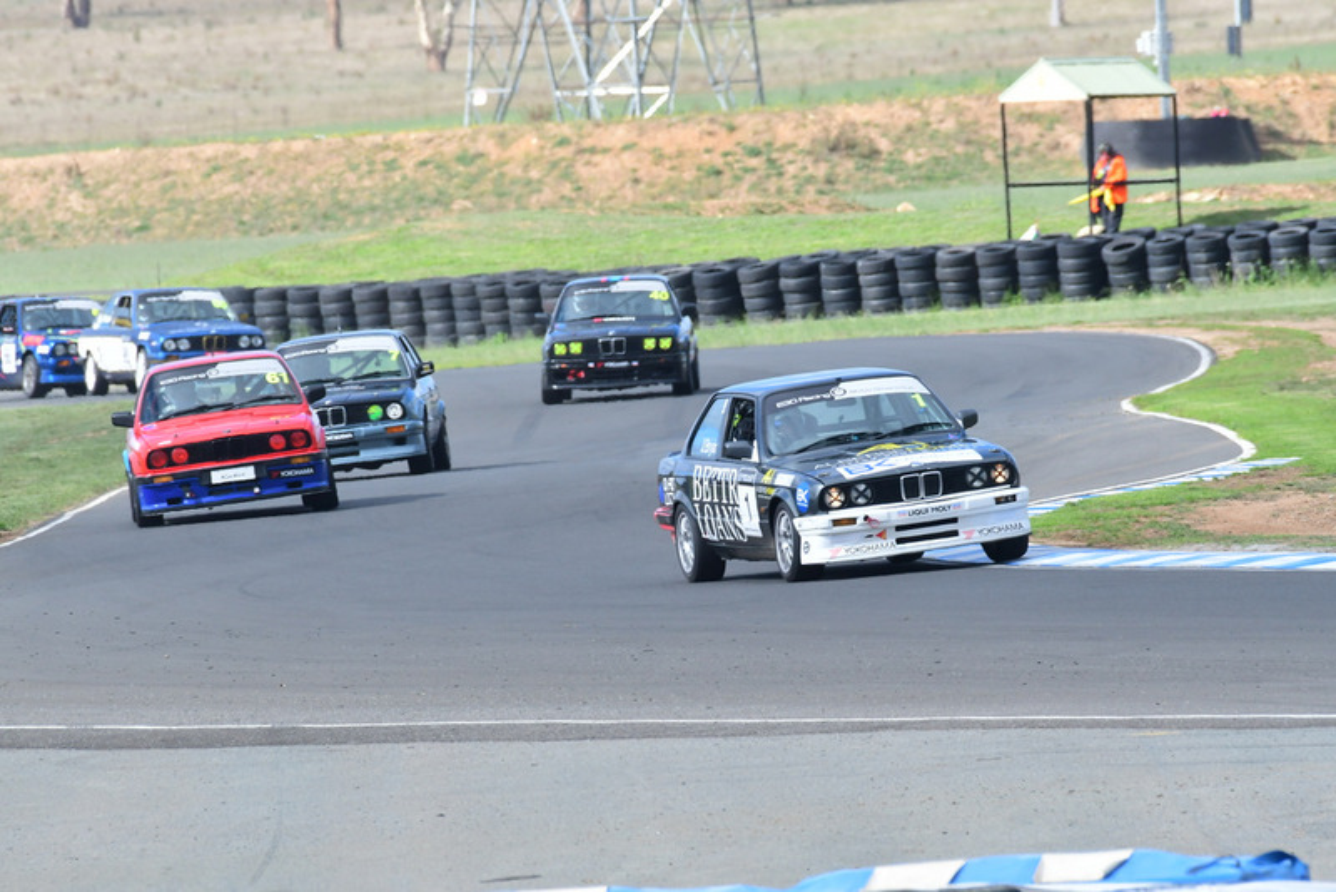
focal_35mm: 750
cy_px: 446
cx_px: 668
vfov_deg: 1.8
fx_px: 27842
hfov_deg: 2.7
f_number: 10
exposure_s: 1/640
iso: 640
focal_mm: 500
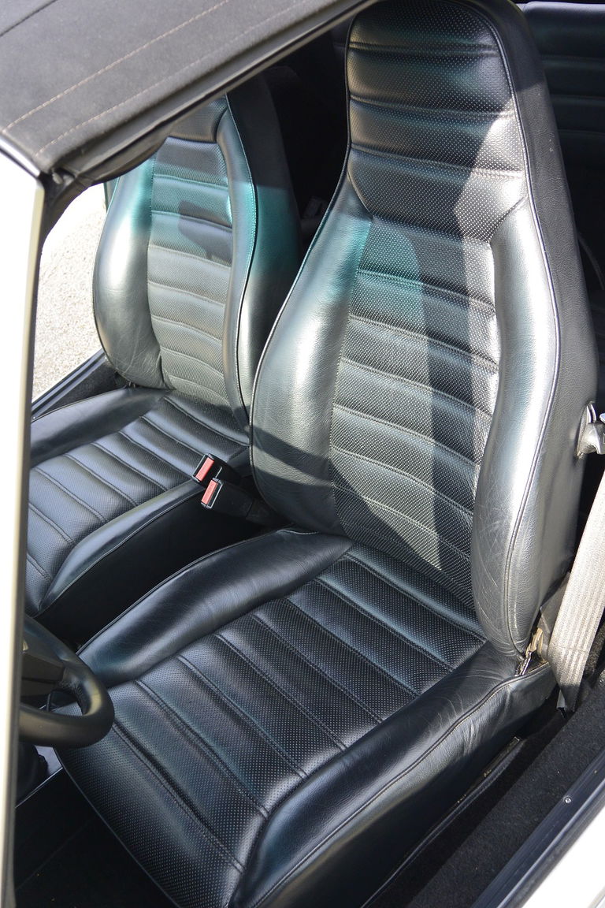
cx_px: 302
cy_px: 454
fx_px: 983
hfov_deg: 34.2
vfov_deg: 49.6
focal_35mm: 39
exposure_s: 1/160
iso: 160
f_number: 4
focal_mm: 14.5
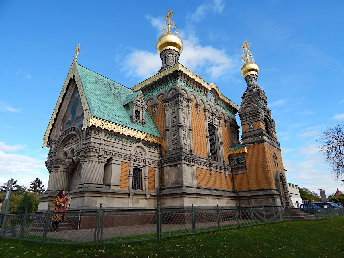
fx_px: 229
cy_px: 129
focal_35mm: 23
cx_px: 172
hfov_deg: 73.9
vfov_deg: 58.9
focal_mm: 4
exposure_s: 1/1250
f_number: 3
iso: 125
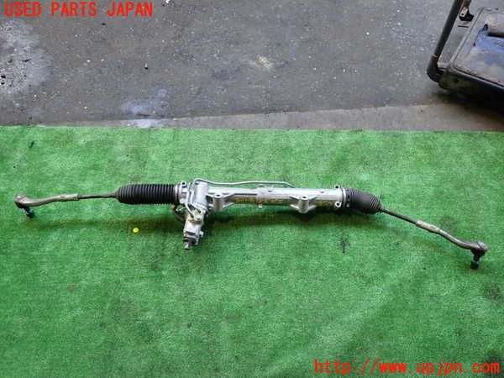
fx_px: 437
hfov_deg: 60.0
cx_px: 252
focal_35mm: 30
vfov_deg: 46.8
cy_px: 189
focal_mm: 5.4
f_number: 2.3
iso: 200
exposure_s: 1/80
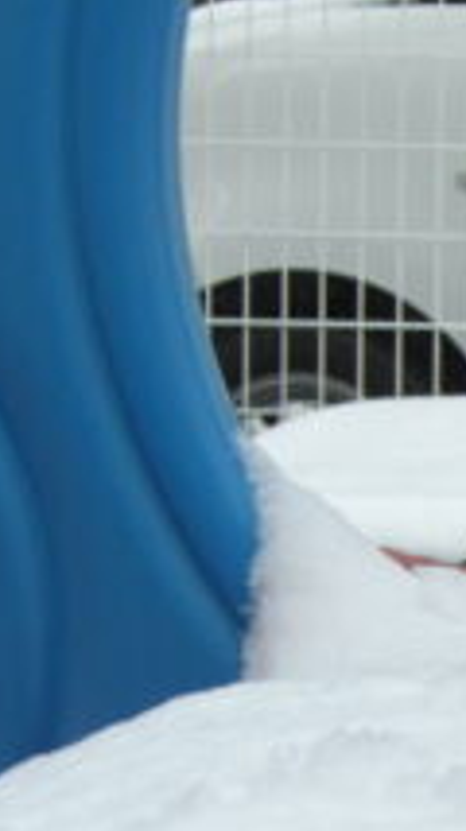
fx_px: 2554
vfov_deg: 18.4
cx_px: 1029
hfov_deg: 9.5
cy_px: 590
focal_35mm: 116
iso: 80
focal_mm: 7.9
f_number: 4
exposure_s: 1/500
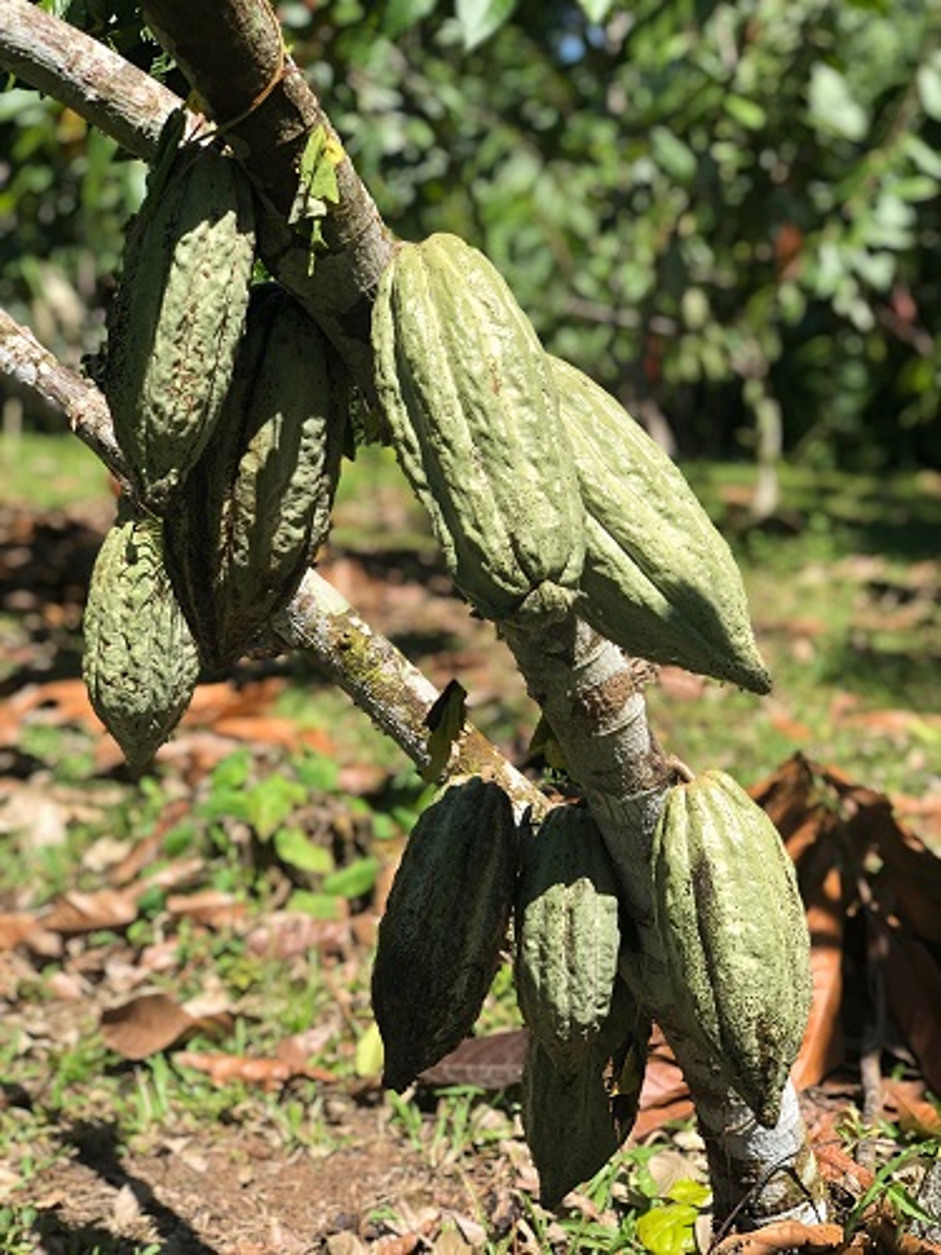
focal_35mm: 52
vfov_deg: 36.8
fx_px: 1885
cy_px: 628
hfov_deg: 28.0
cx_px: 470
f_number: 2.4
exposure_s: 1/578
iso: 16
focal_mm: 6
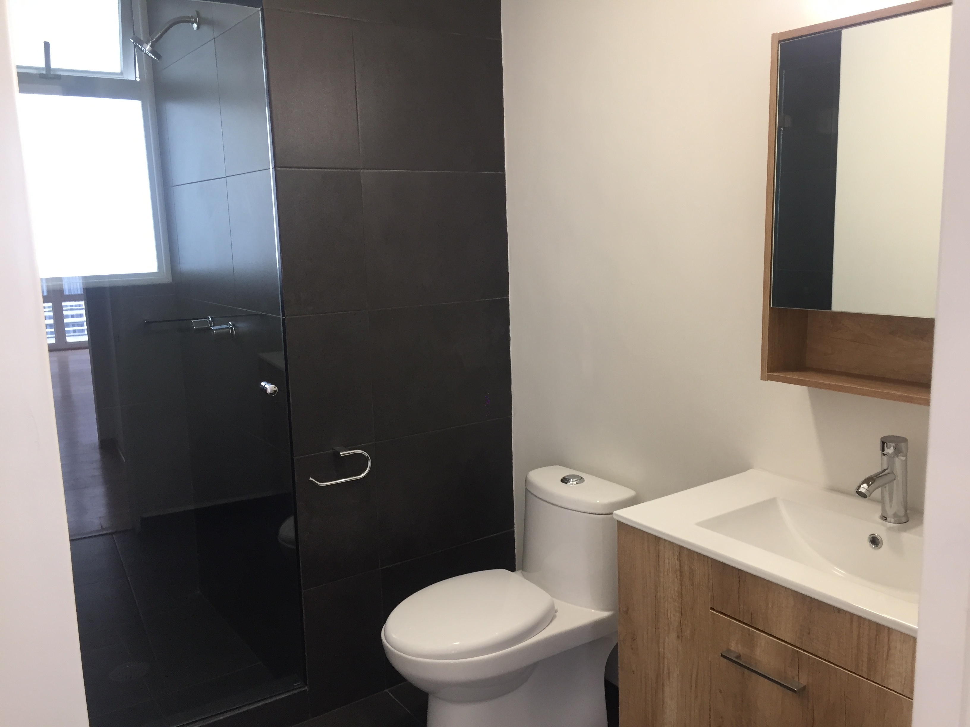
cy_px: 364
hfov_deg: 61.7
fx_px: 813
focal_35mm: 29
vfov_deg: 48.2
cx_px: 485
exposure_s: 1/30
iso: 50
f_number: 2.2
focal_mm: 4.15
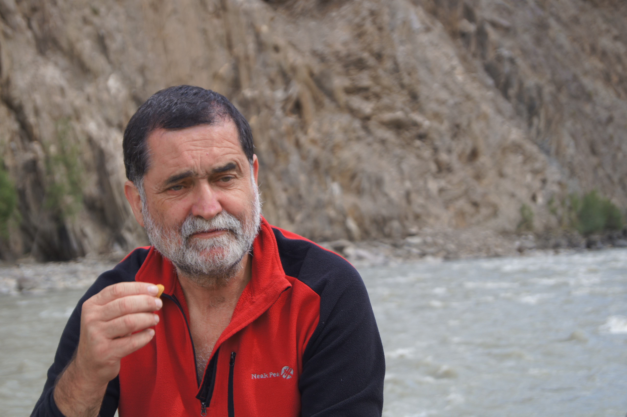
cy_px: 208
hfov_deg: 24.6
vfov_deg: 16.5
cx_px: 314
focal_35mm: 82
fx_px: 1435
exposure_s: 1/160
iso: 100
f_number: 5.6
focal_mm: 55
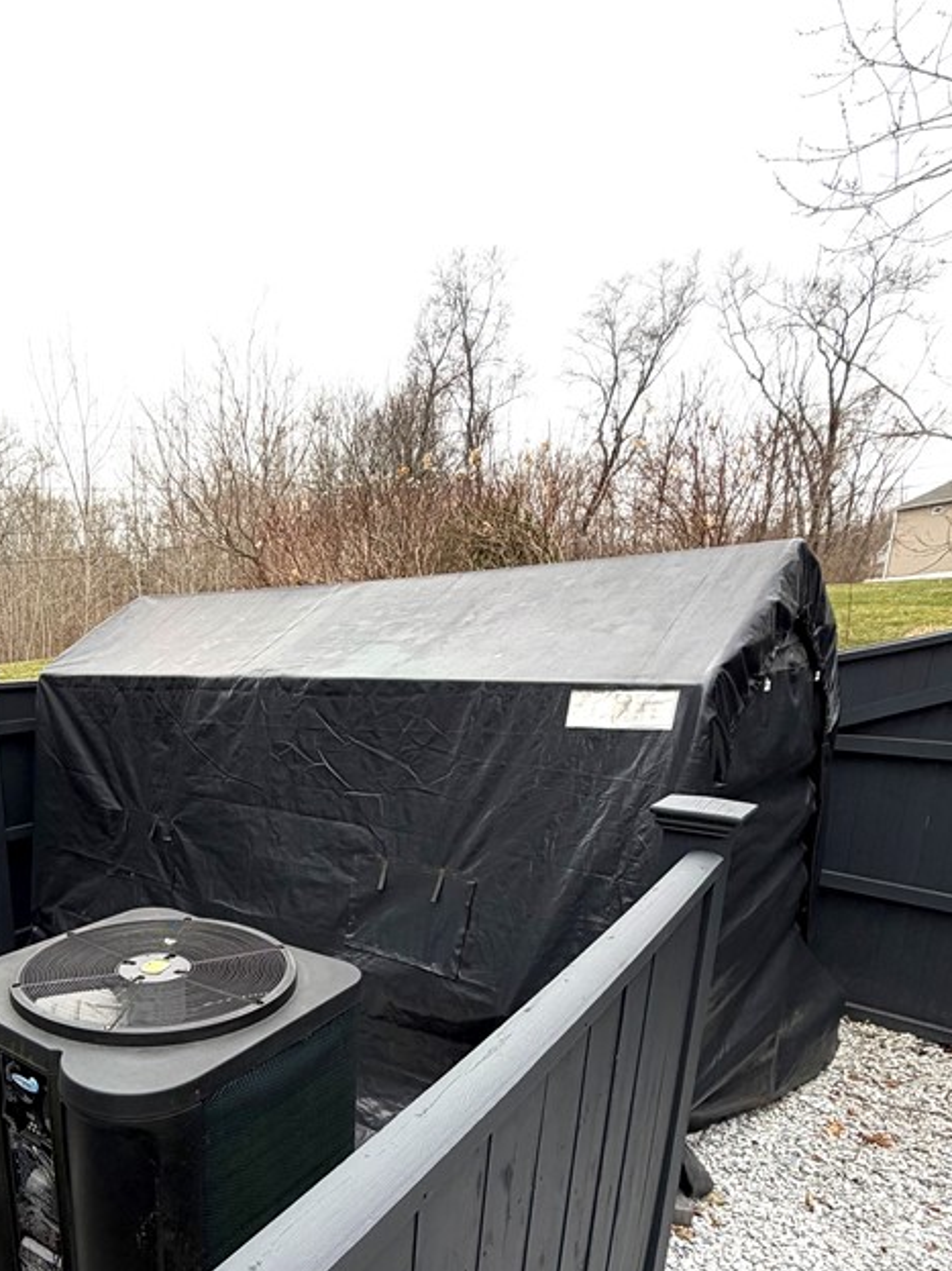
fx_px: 844
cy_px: 865
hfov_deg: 55.9
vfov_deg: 71.4
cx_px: 234
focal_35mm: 23
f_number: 2.2
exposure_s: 1/172
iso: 40
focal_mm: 2.22
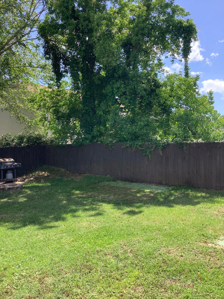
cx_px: 112
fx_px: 267
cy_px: 150
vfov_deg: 58.4
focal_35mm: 31
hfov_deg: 45.4
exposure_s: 1/341
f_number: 2.4
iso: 25
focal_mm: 3.3
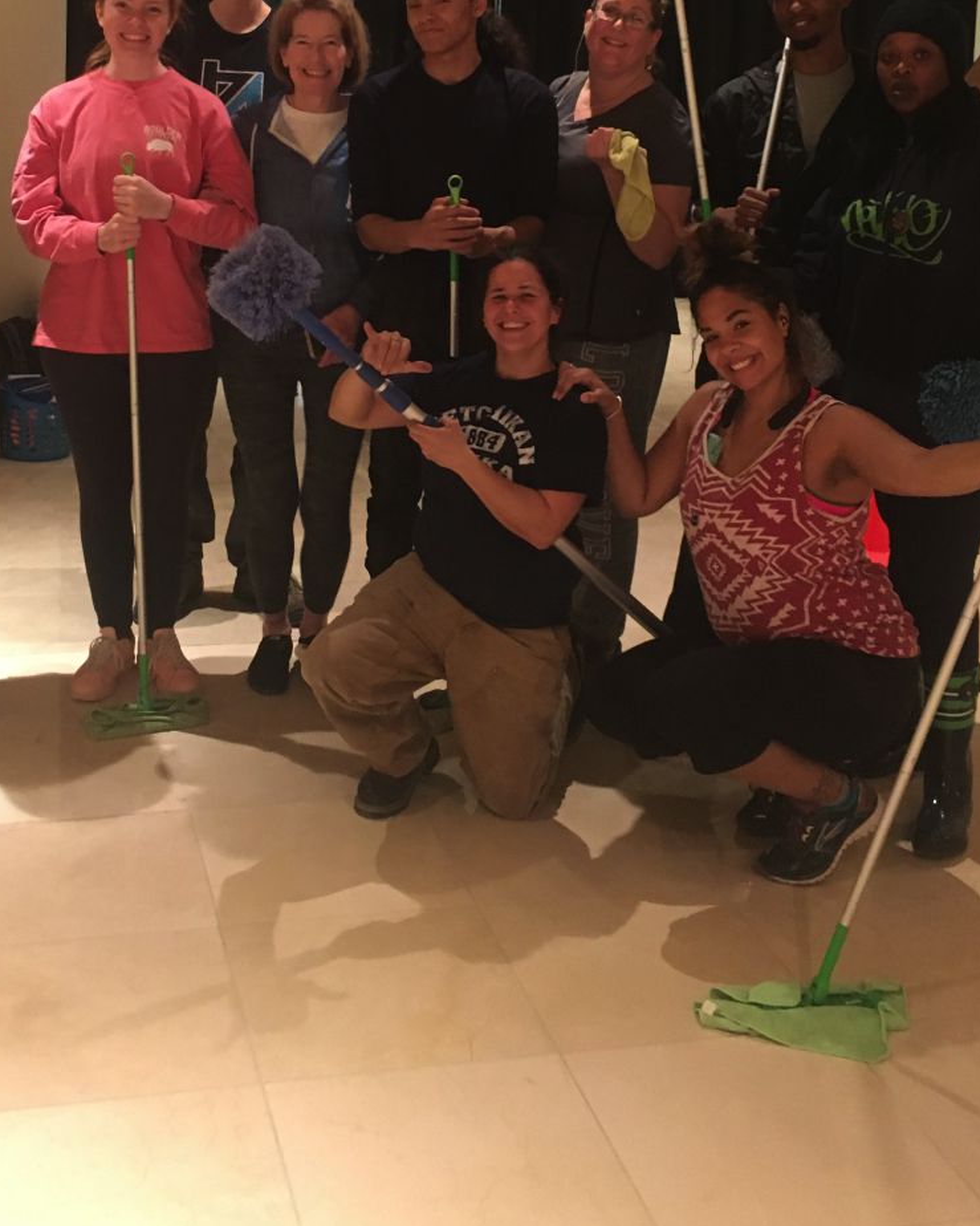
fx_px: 1777
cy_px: 234
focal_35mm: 49
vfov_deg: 36.7
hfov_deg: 30.8
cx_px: 400
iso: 200
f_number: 2.2
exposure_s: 1/17
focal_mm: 4.15
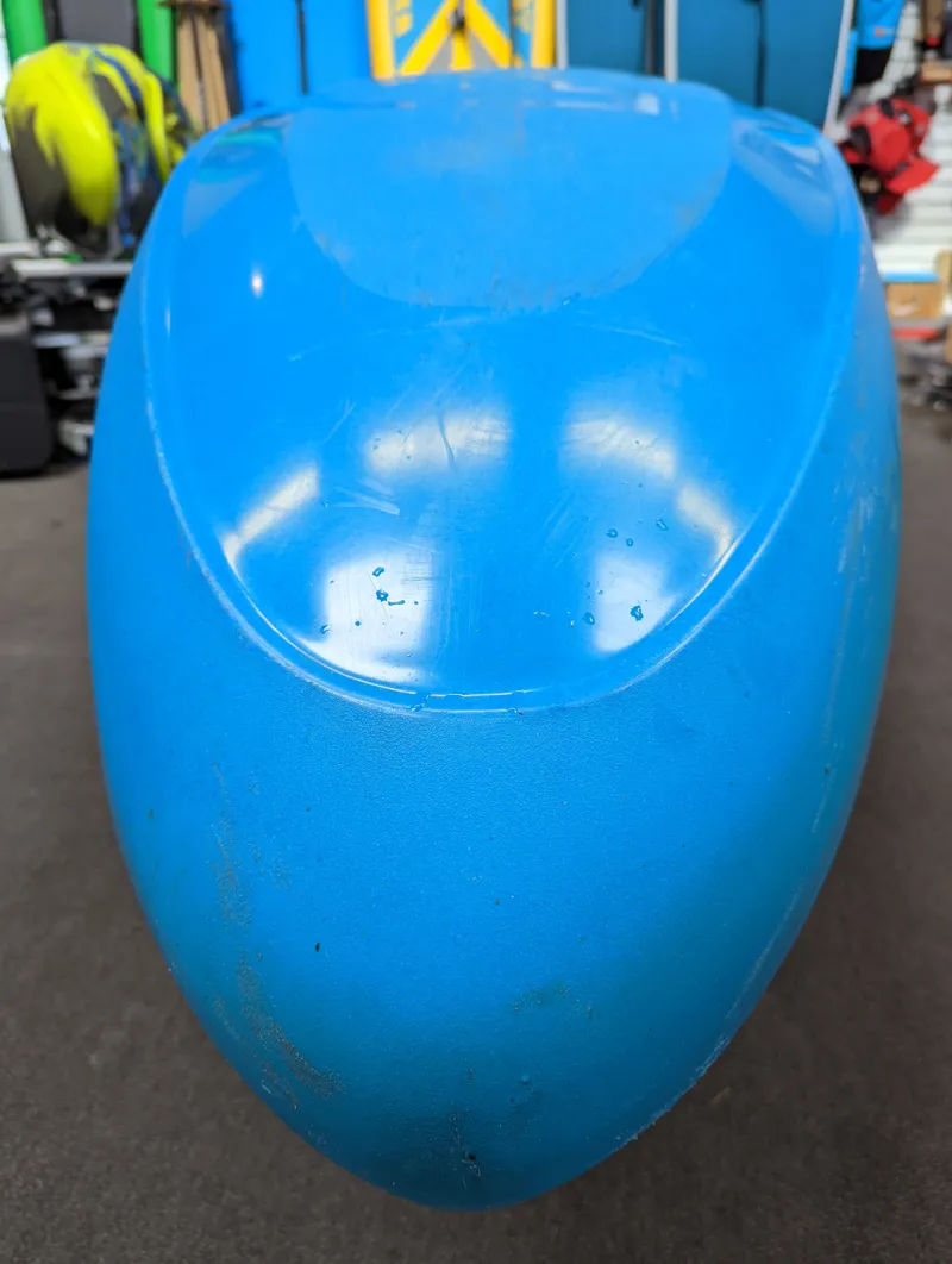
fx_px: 878
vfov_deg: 71.5
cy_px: 632
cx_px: 476
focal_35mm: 24
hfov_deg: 57.0
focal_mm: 6.81
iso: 62
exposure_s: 1/100
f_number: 1.85
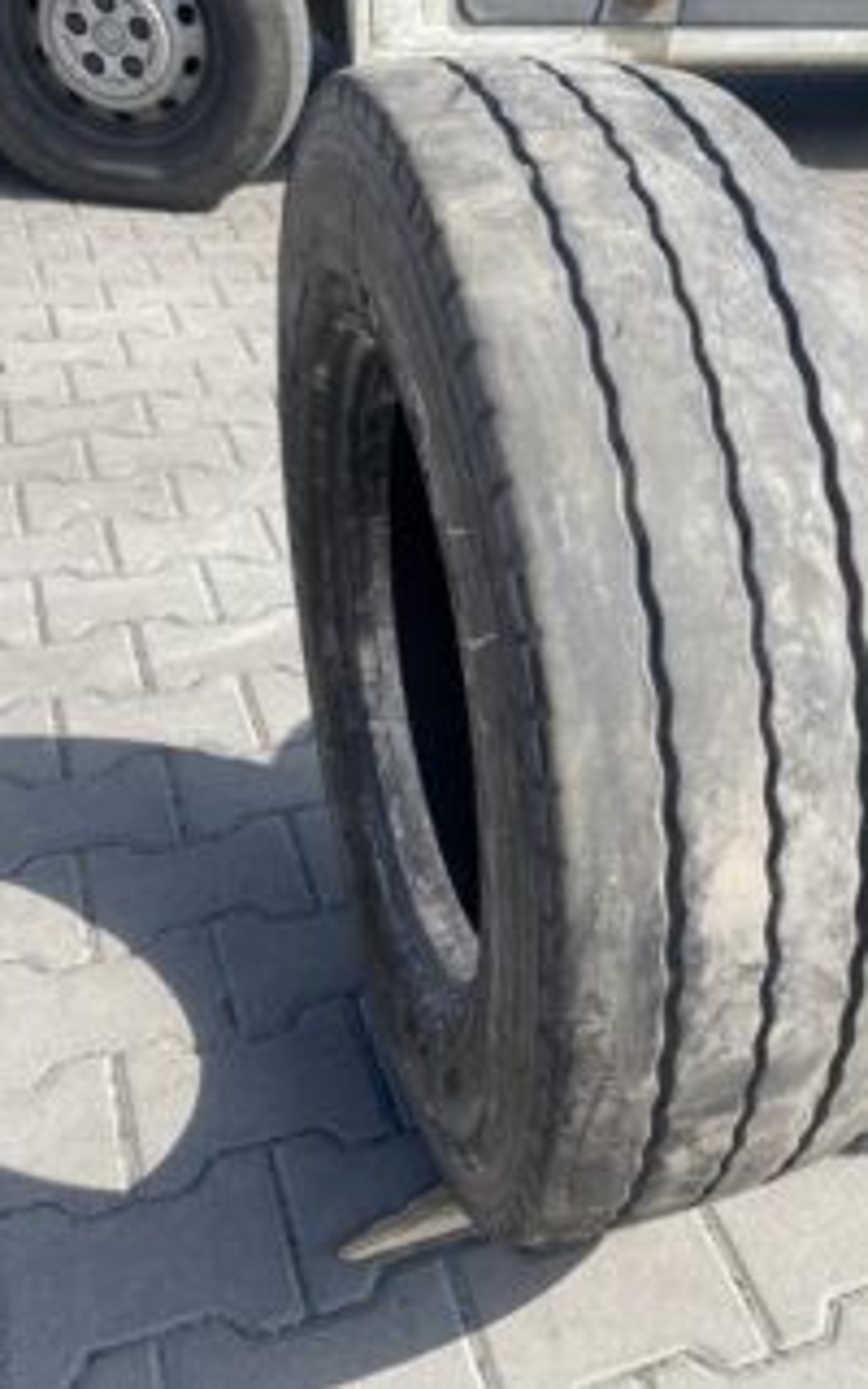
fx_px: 1400
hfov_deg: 33.5
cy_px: 692
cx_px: 681
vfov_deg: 52.7
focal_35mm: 37
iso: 32
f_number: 1.8
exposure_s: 1/1585
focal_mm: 4.25
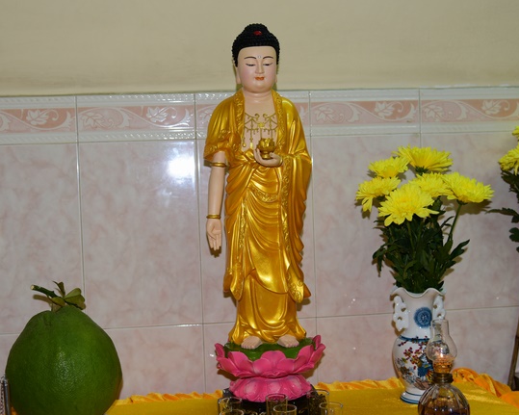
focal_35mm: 43
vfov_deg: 34.9
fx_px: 660
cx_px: 251
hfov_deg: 42.9
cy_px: 208
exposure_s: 1/60
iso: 320
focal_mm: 38
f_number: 4
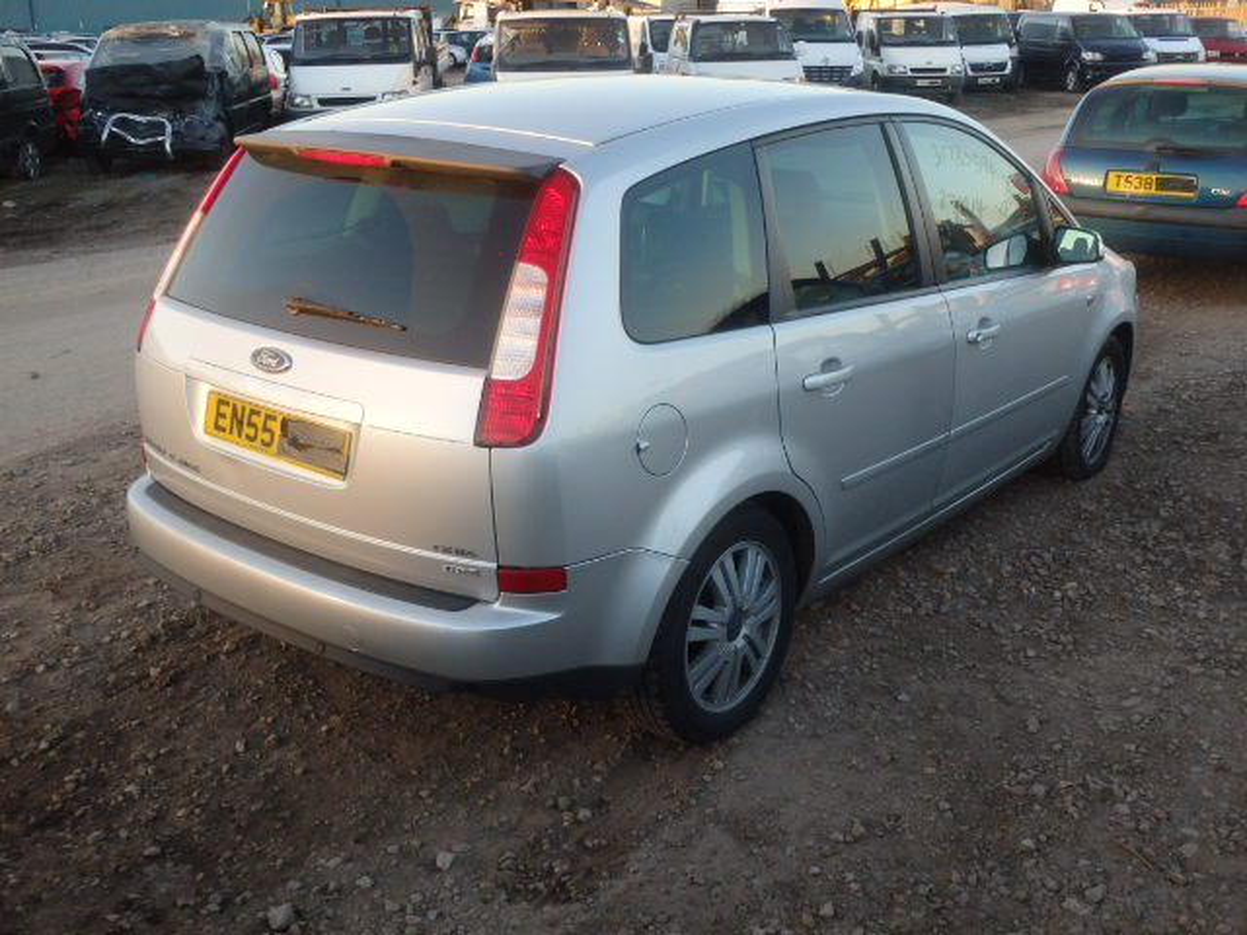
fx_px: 1297
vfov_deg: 39.7
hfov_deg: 51.4
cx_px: 624
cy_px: 468
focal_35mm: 36
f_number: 4.5
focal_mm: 6.4
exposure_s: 1/80
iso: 160
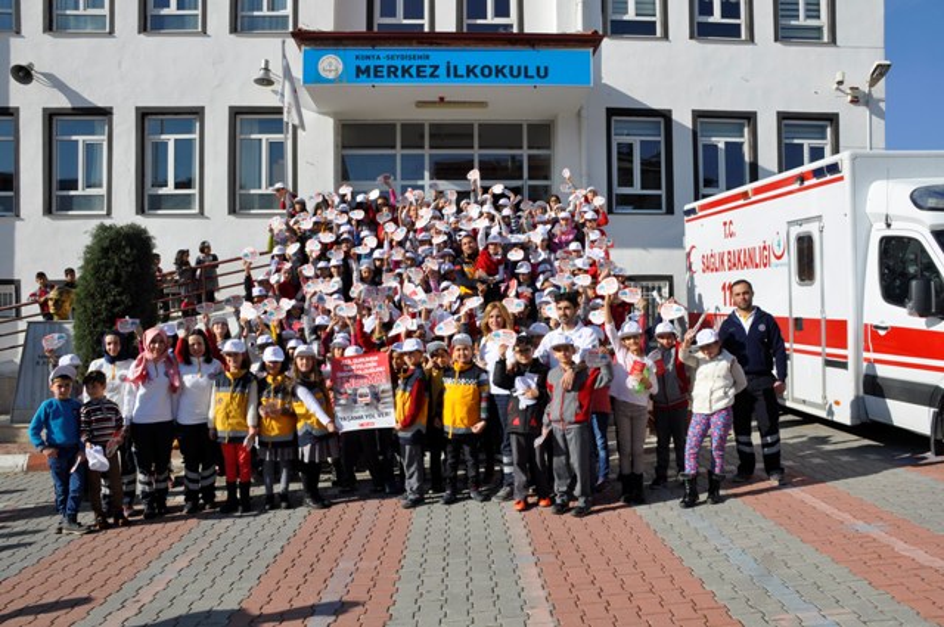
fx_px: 786
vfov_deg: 43.5
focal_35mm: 30
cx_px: 472
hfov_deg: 62.0
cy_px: 314
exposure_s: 1/400
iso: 200
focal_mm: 20
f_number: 10
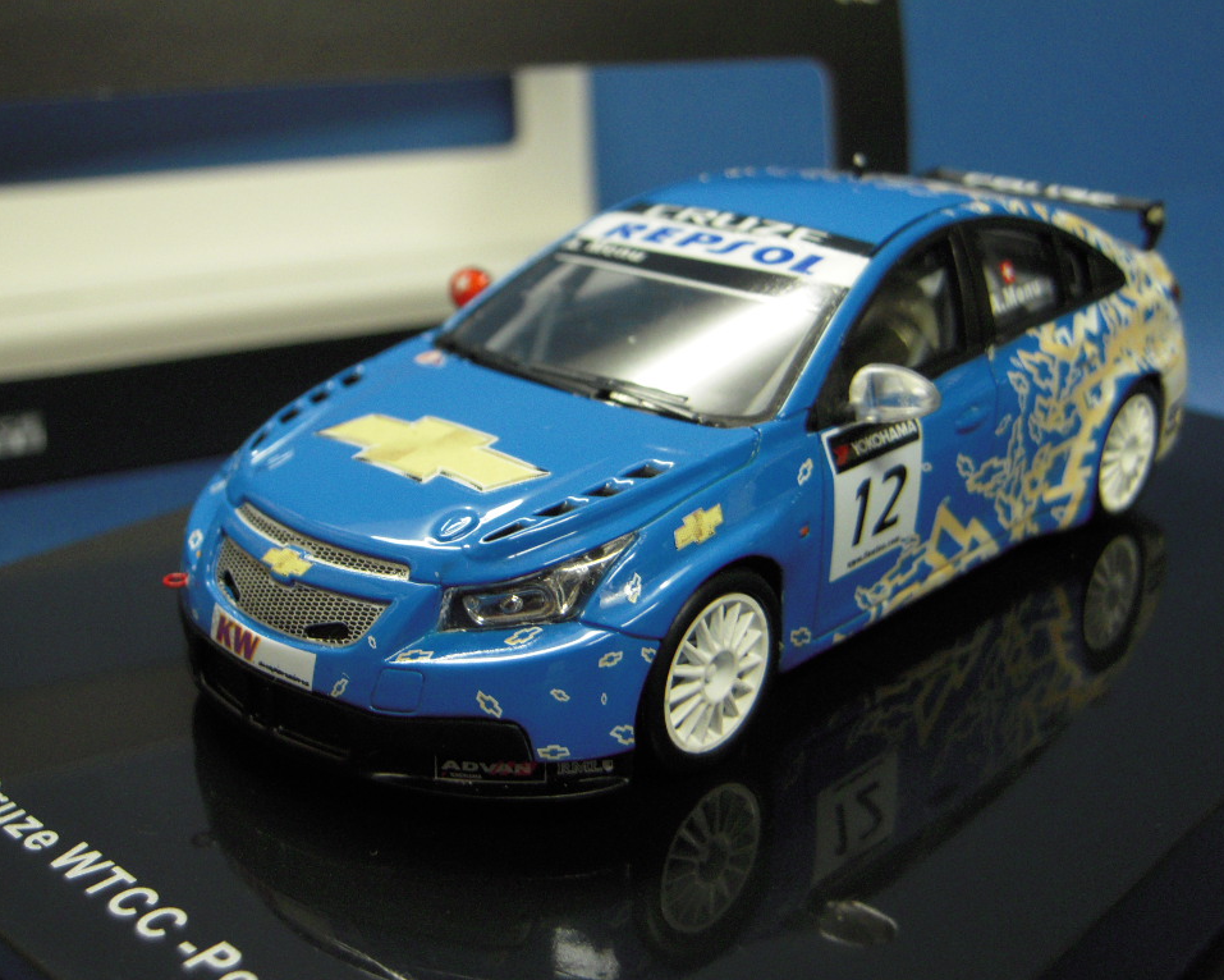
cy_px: 490
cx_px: 606
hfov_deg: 39.5
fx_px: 1703
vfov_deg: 32.1
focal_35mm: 47
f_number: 3.3
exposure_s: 1/30
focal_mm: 8.1
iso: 400
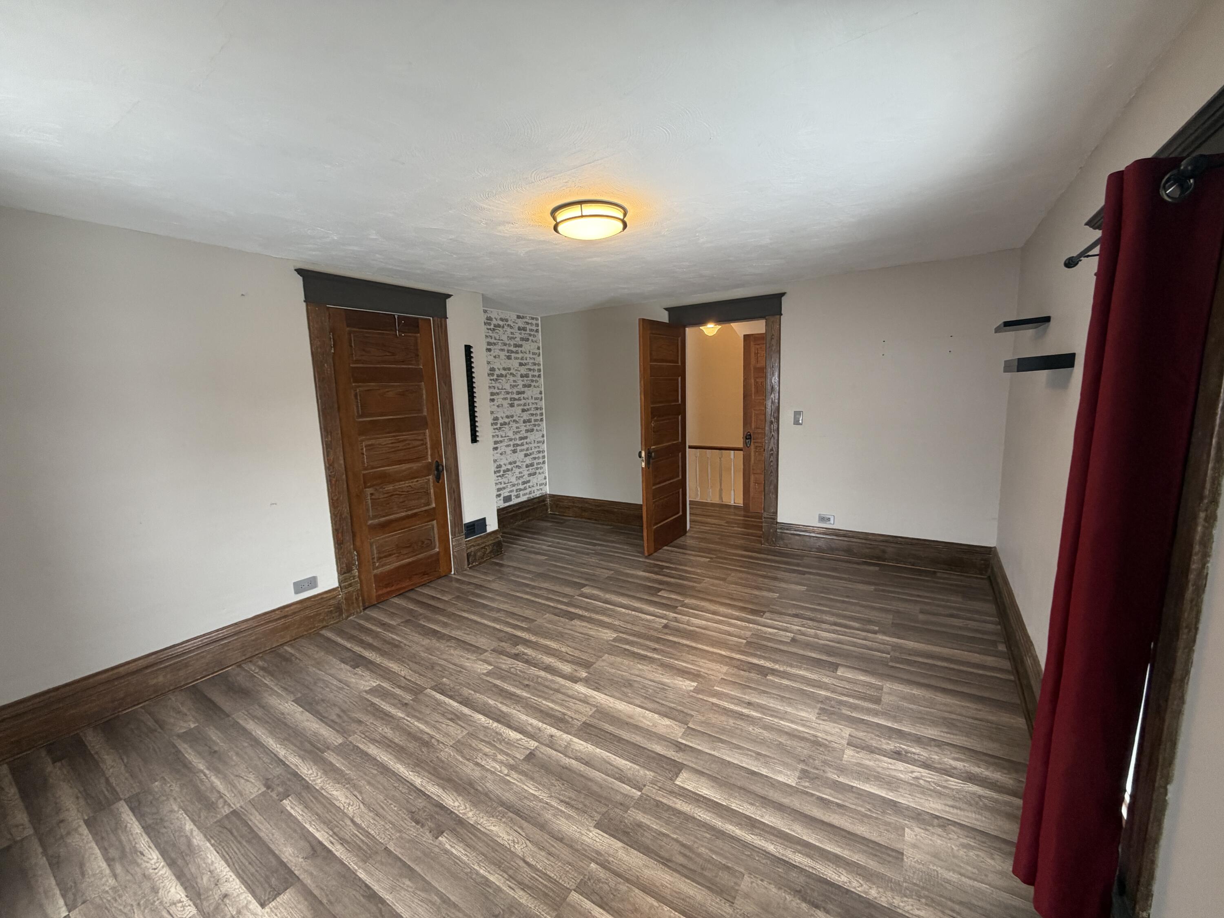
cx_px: 612
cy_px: 459
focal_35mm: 14
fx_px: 495
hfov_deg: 102.1
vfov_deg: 85.7
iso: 160
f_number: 2.2
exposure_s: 1/60
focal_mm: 2.22
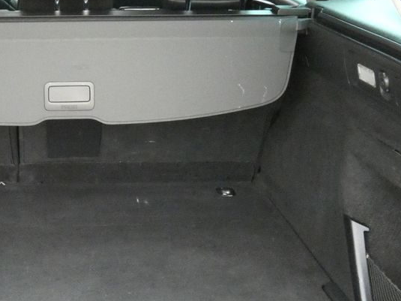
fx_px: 776
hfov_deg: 28.1
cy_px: 187
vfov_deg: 21.9
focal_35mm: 67
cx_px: 59
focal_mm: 6.2
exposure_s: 1/40
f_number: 5.6
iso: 1600
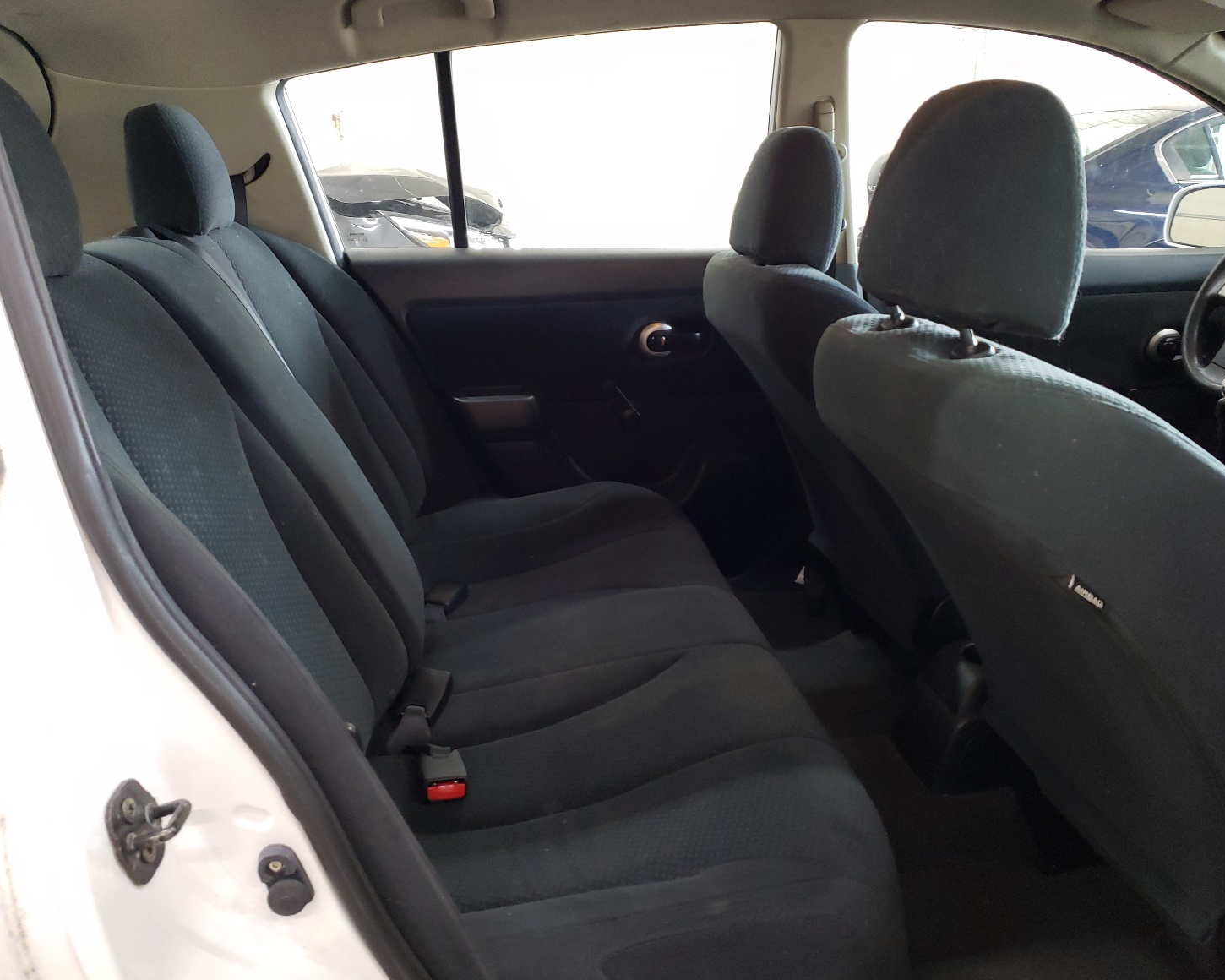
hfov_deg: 62.2
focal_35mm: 28
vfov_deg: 51.5
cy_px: 487
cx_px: 607
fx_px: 1015
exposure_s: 1/30
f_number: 1.5
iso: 251
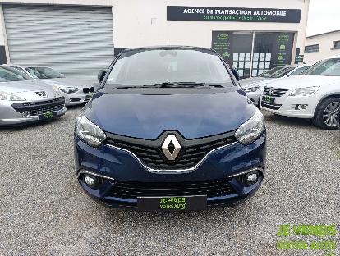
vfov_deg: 59.0
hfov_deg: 73.8
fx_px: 226
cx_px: 170
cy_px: 128
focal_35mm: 23
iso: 100
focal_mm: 6.14
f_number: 1.6
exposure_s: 1/100
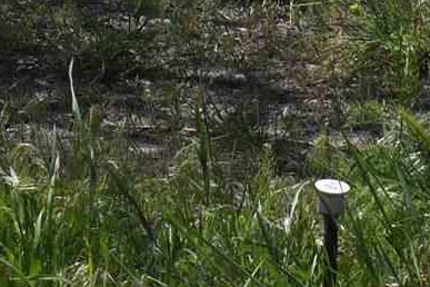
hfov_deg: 6.2
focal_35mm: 333
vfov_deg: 4.0
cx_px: -60
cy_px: -412
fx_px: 3977
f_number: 9
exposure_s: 1/320
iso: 100
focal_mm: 28
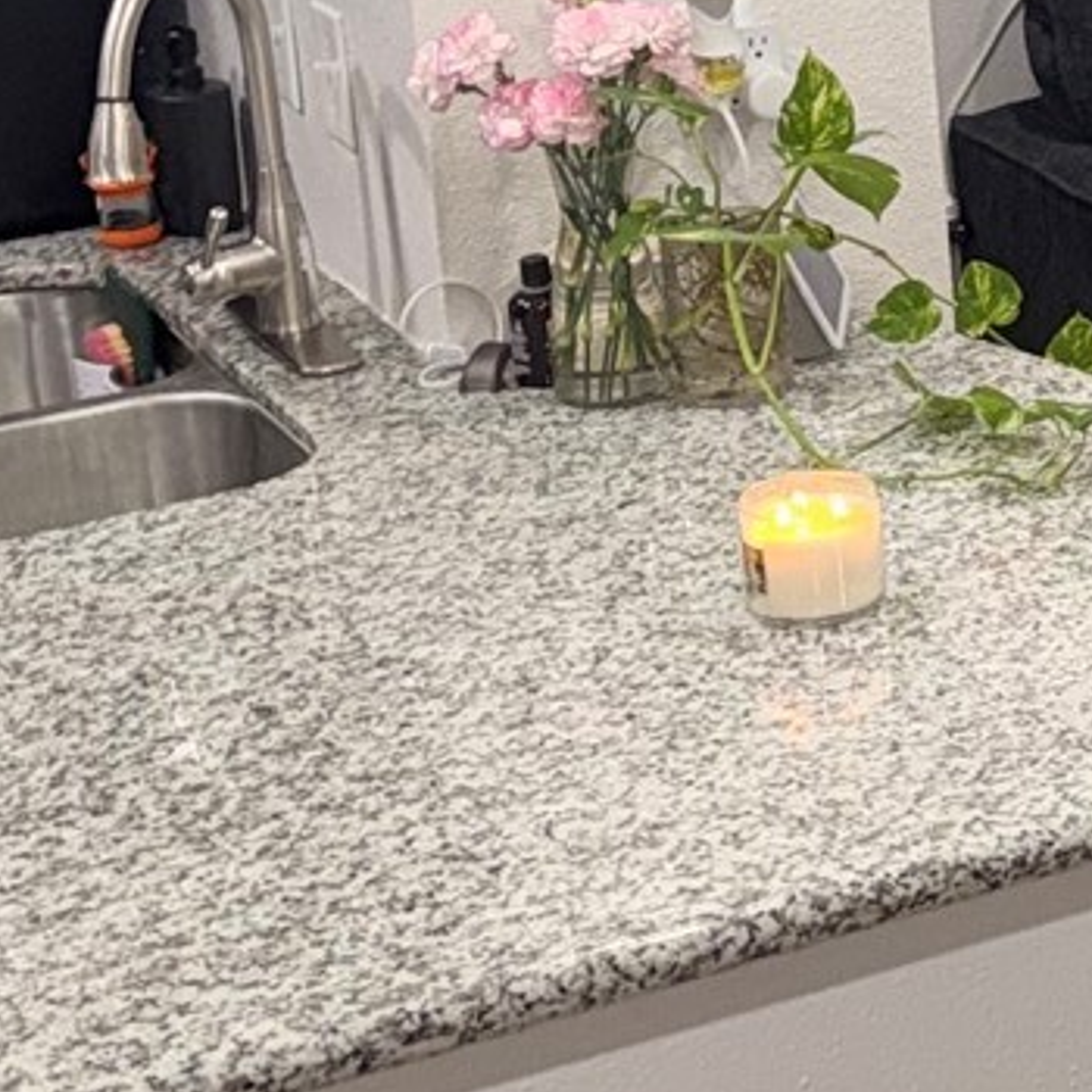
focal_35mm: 124
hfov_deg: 12.7
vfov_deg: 13.9
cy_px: 72
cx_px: 2019
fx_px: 4426
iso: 64
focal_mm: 6.76
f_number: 1.78
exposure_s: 1/32
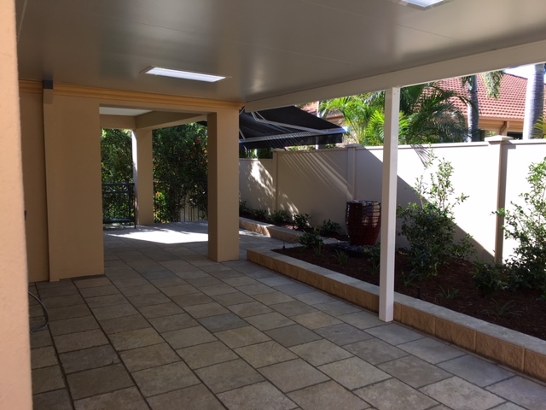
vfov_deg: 48.2
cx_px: 273
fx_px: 457
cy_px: 205
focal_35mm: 29
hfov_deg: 61.7
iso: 25
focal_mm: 4.15
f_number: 2.2
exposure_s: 1/273
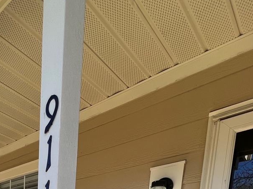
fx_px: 241
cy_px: 301
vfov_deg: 26.4
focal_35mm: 33
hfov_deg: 51.2
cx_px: 43
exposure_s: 1/407
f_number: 1.8
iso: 32
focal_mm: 1.57
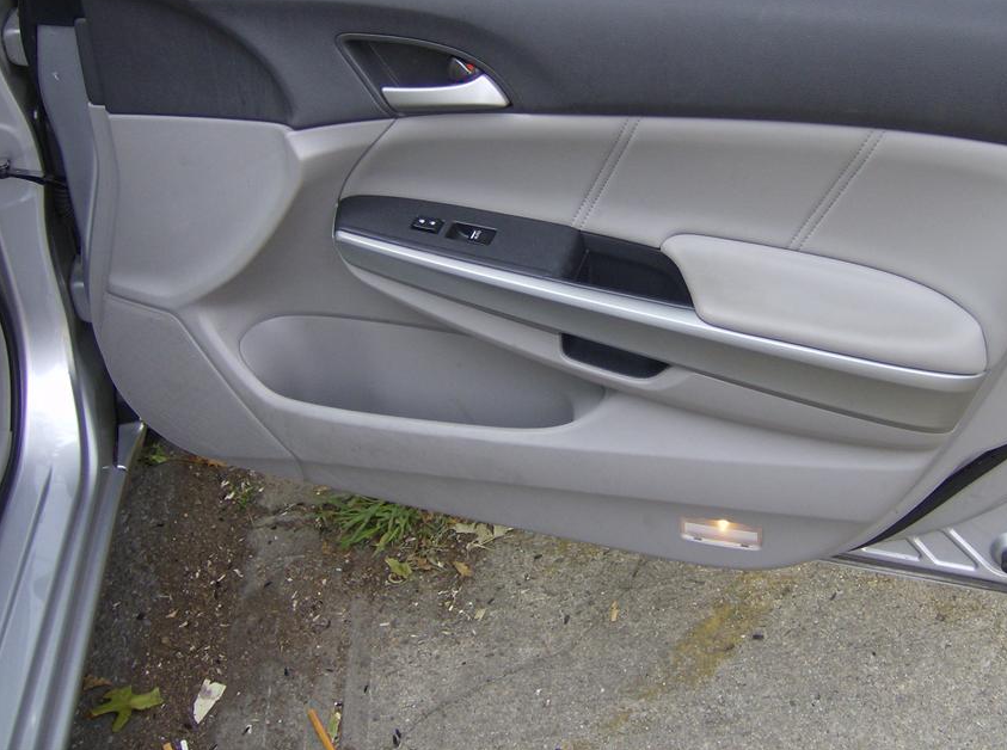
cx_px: 594
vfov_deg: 32.6
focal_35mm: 44
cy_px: 294
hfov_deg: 42.9
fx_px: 1277
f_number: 2.8
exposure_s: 1/175
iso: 100
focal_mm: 6
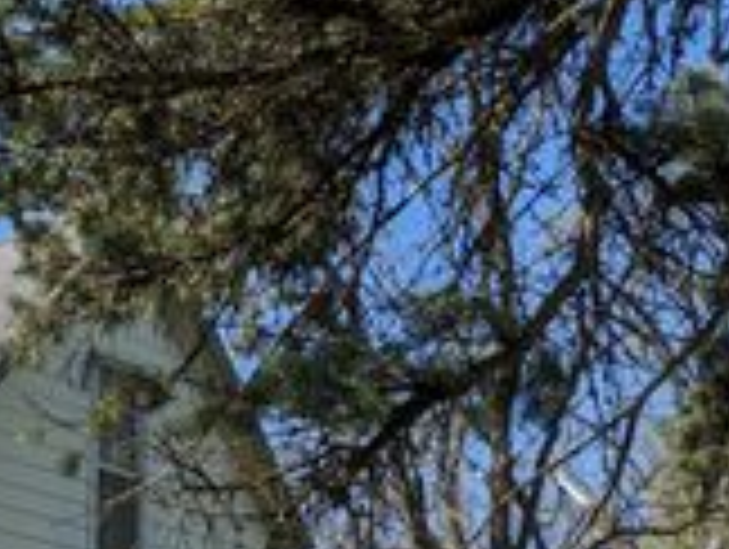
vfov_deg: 19.2
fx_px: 1561
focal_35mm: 74
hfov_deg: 22.5
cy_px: 594
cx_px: -302
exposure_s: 1/2463
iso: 46
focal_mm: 6.81
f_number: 1.85
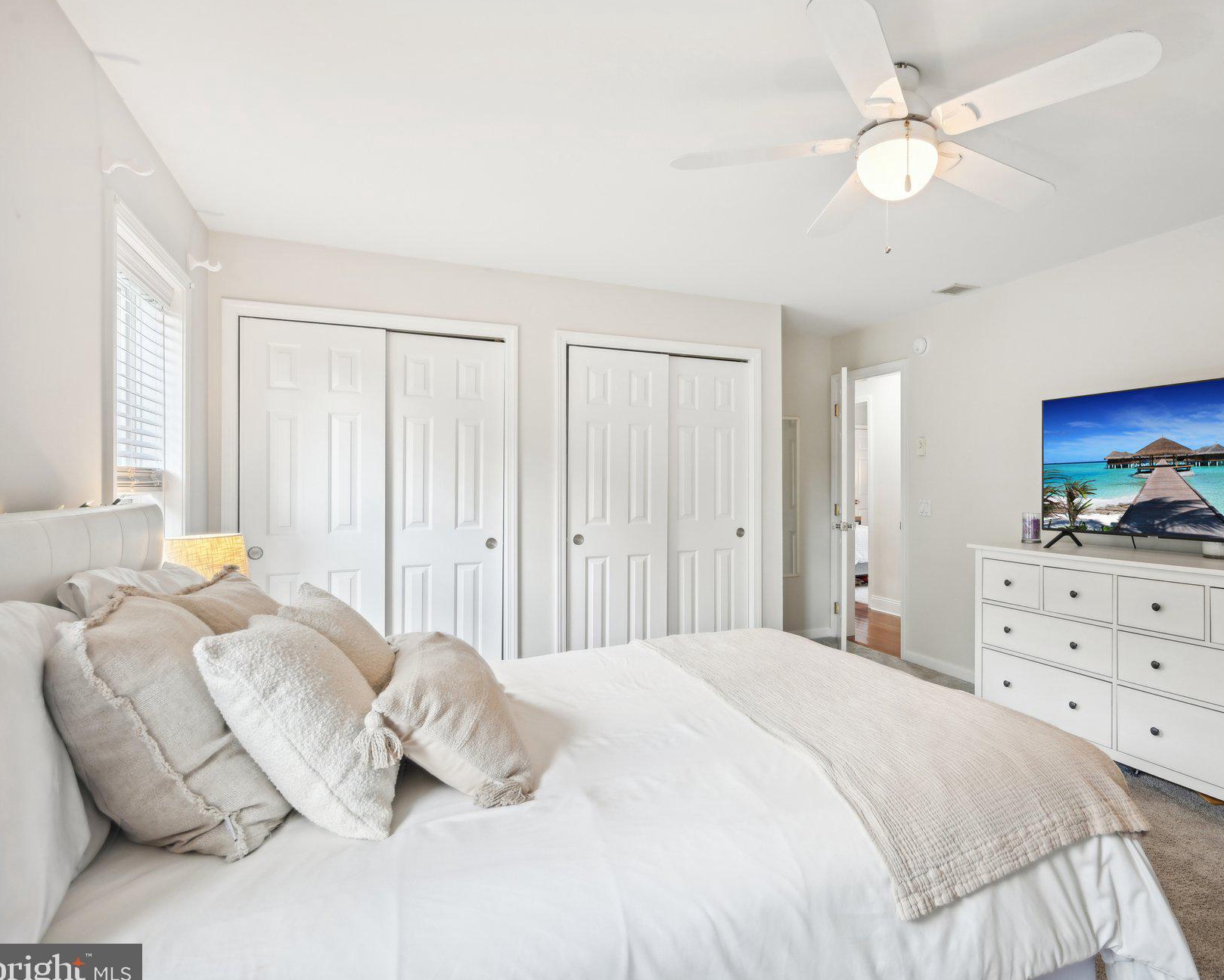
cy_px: 482
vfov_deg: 70.9
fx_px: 688
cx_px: 749
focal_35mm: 19
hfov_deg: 82.0
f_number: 8
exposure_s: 1/13
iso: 400
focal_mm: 16
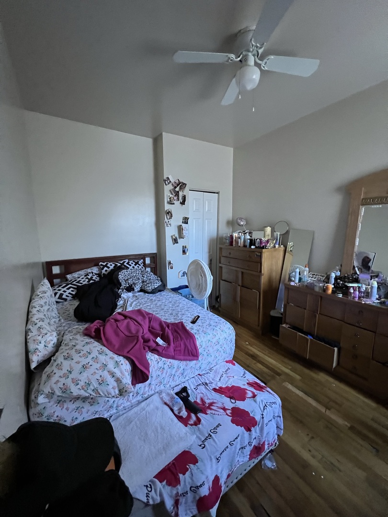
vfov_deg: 106.2
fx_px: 194
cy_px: 258
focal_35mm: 13
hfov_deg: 89.9
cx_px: 194
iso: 1000
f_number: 1.8
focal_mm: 1.57
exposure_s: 1/60
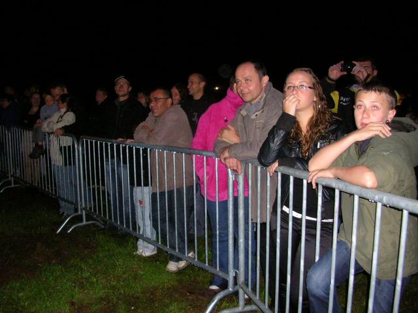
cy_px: 156
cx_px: 209
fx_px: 423
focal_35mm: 35
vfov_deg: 40.7
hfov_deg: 52.6
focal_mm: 5.8
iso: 200
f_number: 2.8
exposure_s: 1/60.1
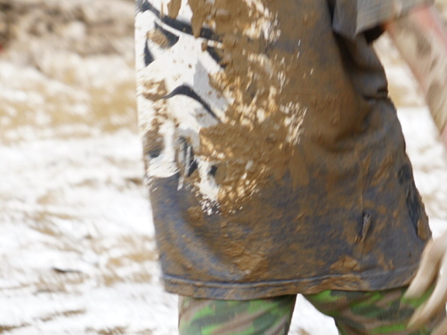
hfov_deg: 4.3
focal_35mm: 465
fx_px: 6002
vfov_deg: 3.2
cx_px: 370
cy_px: 63
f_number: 6.3
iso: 160
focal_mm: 150
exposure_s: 1/50
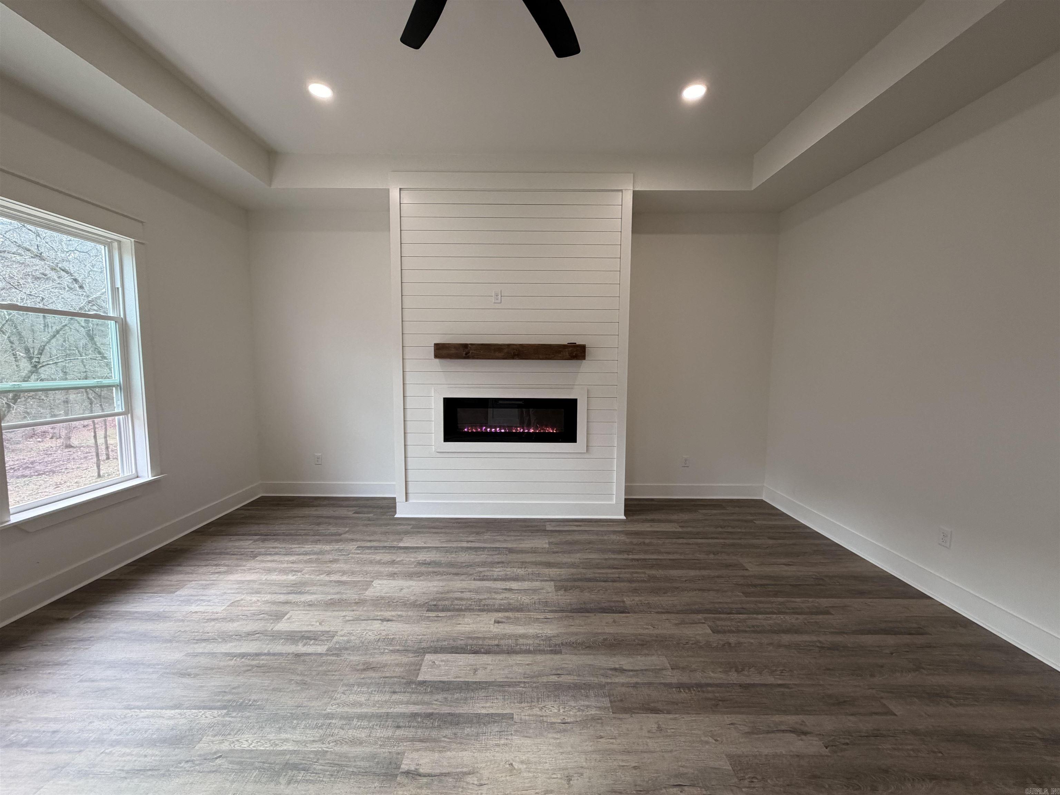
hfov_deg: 102.1
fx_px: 429
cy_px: 398
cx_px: 530
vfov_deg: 85.7
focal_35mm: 14
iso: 125
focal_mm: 2.22
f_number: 2.2
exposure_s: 1/120
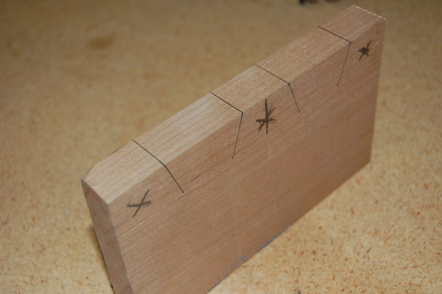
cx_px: 221
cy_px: 147
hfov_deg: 37.9
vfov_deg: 25.7
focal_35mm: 52
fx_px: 644
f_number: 5.6
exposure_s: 1/125
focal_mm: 35
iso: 200
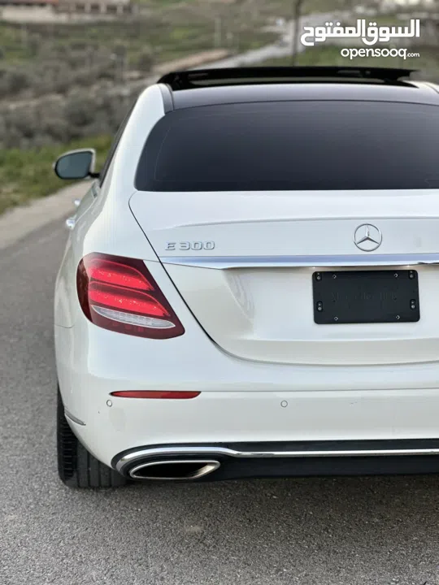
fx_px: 1302
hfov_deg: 19.1
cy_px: 292
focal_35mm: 77
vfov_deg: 25.3
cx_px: 220
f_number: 2.8
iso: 50
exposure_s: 1/100
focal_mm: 9
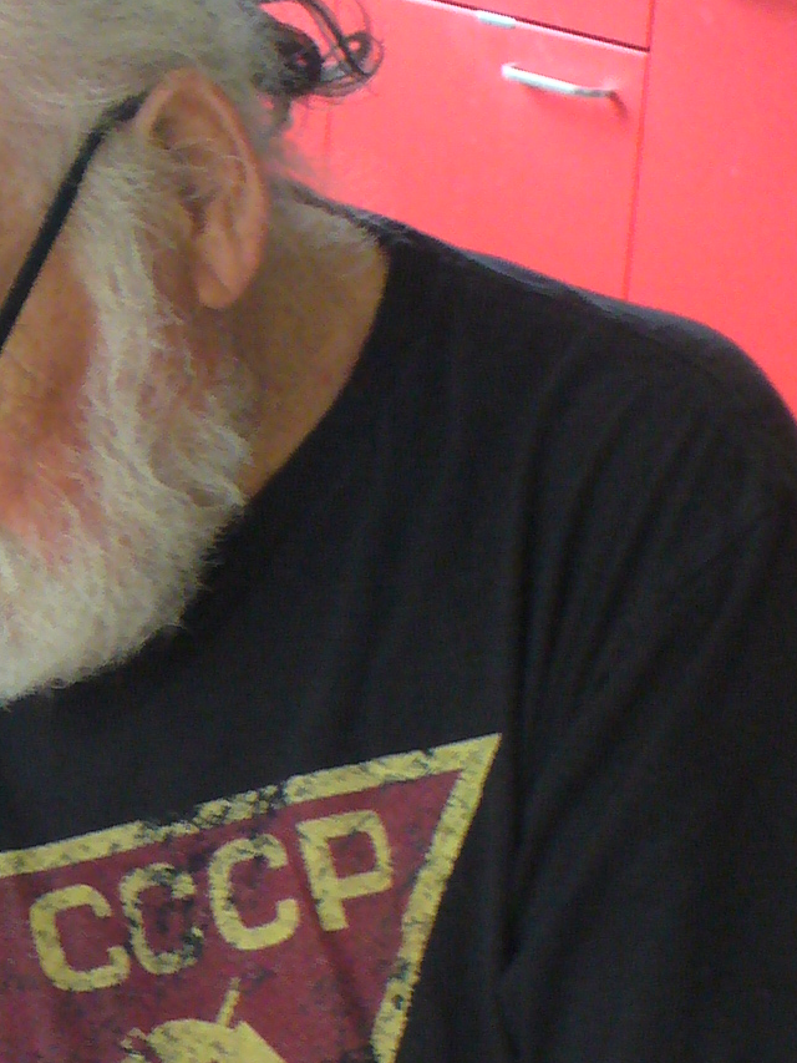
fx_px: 3407
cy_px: 1019
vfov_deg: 17.4
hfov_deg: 13.1
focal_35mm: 111
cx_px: -62
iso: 200
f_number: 2.8
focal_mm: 6.1
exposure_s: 1/20
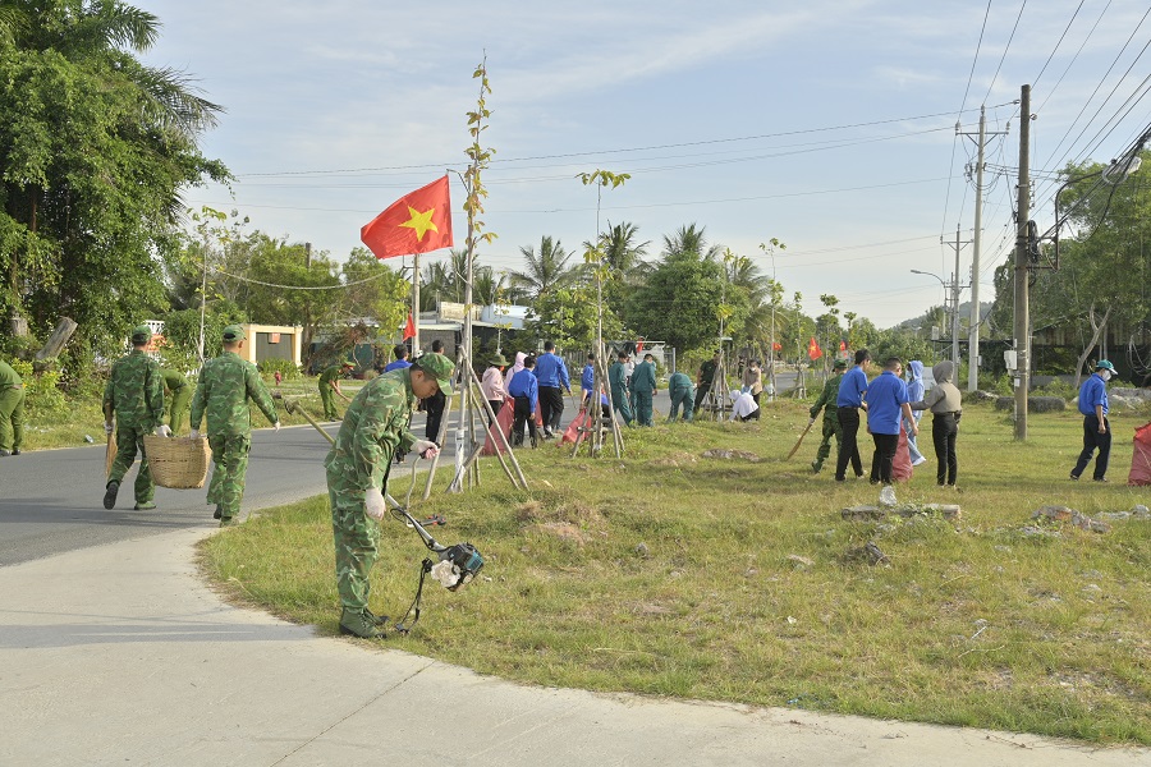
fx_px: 1215
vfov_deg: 35.1
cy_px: 384
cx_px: 576
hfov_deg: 50.7
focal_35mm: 38
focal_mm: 38
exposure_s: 1/320
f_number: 8
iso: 100
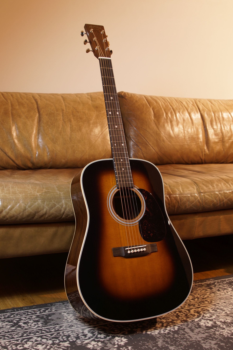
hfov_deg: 29.2
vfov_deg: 42.7
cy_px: 177
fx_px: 447
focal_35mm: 46
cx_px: 115
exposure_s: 1/8
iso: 100
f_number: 5
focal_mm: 30
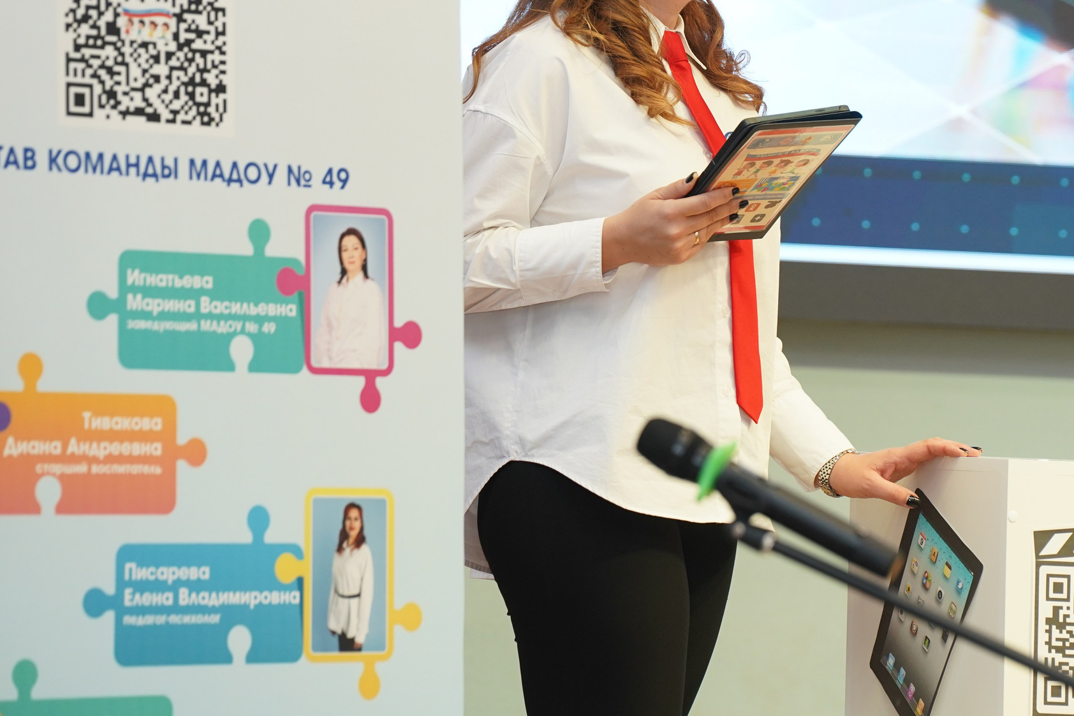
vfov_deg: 6.0
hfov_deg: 9.0
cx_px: 672
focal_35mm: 228
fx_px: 6802
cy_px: 208
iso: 1000
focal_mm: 150
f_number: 4
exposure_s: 1/160
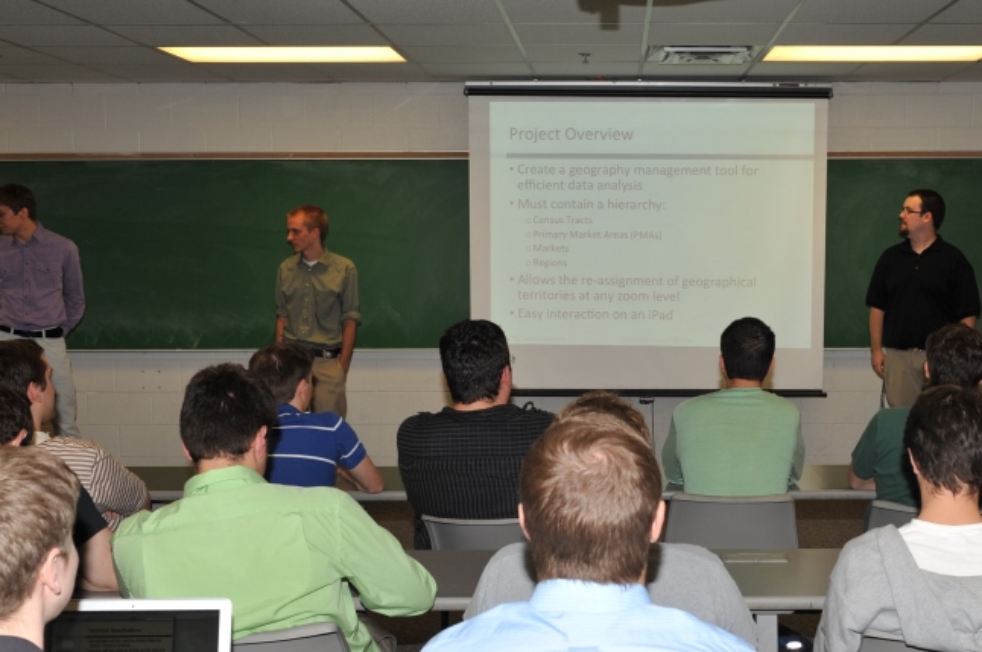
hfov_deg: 40.9
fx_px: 1308
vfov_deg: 28.0
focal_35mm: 48
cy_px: 370
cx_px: 617
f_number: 9
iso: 360
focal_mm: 31
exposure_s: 1/60
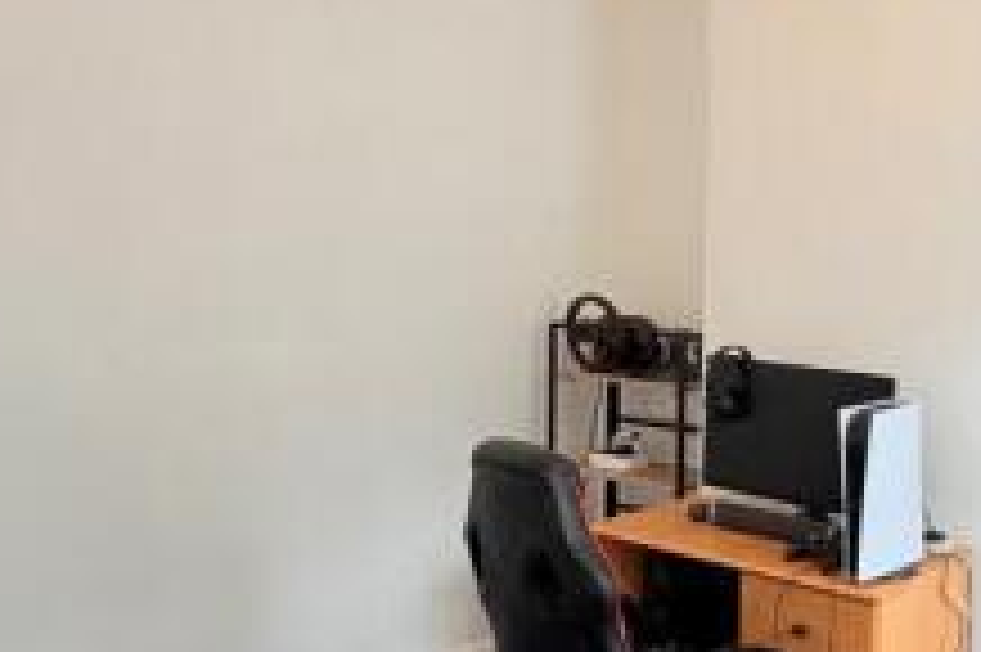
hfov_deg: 45.1
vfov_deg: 34.1
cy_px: 353
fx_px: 1062
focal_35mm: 39
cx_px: 880
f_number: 2.2
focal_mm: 2.22
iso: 160
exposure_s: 1/100
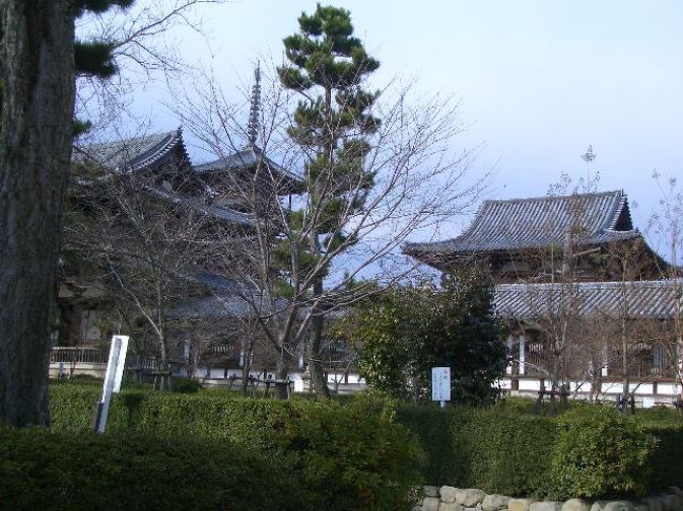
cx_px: 342
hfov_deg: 38.9
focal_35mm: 49
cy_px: 256
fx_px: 966
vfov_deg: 29.7
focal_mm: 8.2
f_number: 5
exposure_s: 1/320
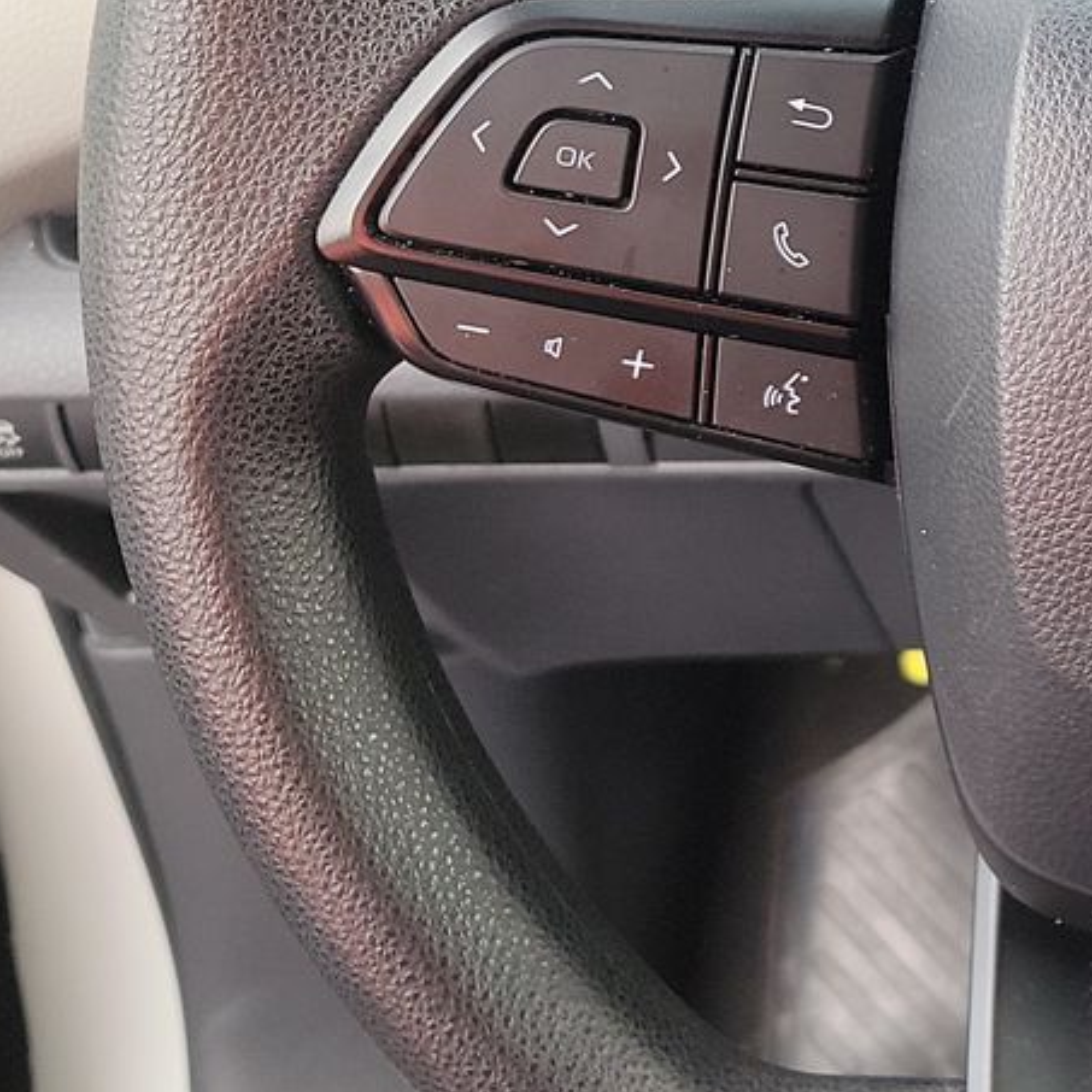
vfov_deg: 22.7
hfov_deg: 19.9
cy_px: 207
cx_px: 1649
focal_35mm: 75
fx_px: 2677
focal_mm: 6.7
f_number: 1.8
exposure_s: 1/59
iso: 97
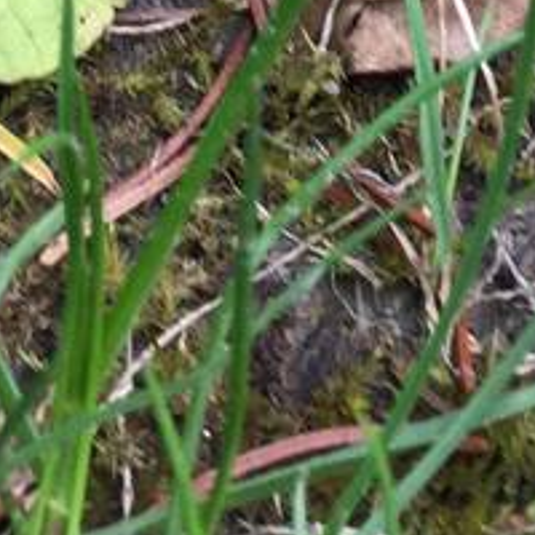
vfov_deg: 8.2
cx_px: 471
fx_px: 3235
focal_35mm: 185
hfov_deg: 9.4
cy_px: -976
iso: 40
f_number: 2.2
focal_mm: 4.15
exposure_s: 1/100
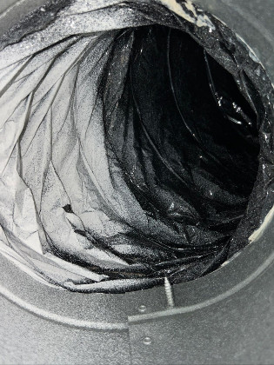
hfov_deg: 48.2
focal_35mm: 29
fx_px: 306
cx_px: 137
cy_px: 182
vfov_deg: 61.7
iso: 20
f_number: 1.8
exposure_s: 1/695
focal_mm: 4
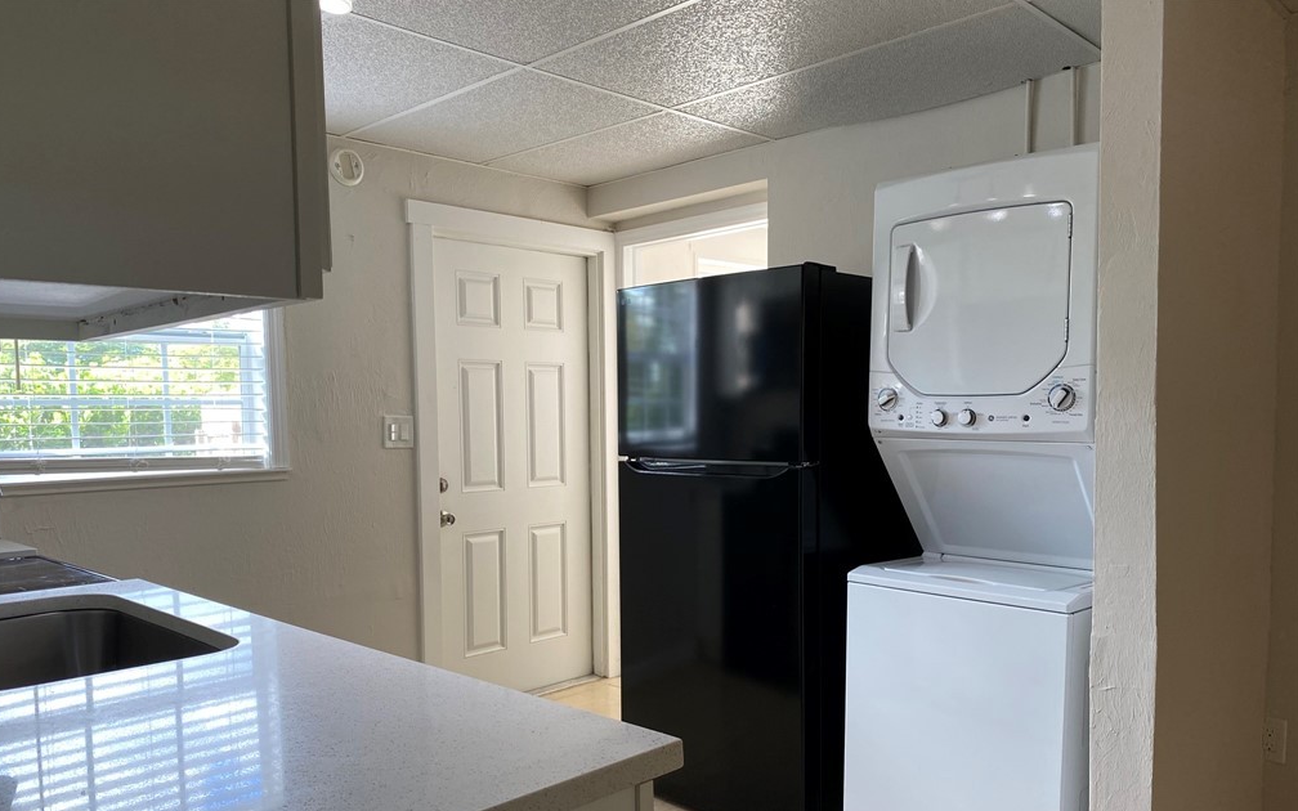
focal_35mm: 28
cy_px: 492
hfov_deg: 66.5
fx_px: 990
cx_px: 643
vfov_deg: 44.3
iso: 100
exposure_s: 1/120
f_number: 1.8
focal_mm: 4.25
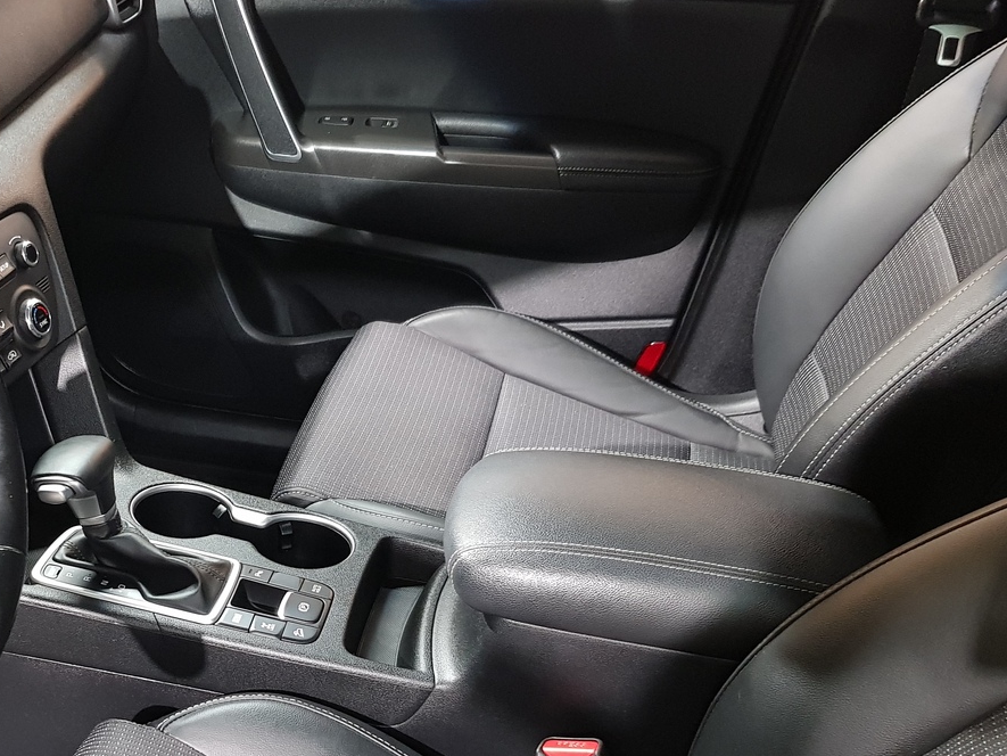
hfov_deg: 39.4
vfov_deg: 30.3
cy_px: 585
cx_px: 261
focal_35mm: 47
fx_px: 1367
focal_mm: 4.2
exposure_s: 1/15
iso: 200
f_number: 1.7
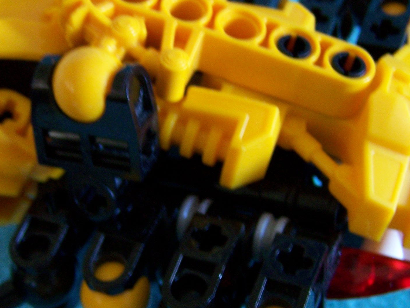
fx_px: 901
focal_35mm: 76
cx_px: 171
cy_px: 195
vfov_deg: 19.4
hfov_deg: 25.6
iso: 160
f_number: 2.8
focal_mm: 6.3
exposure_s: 1/8
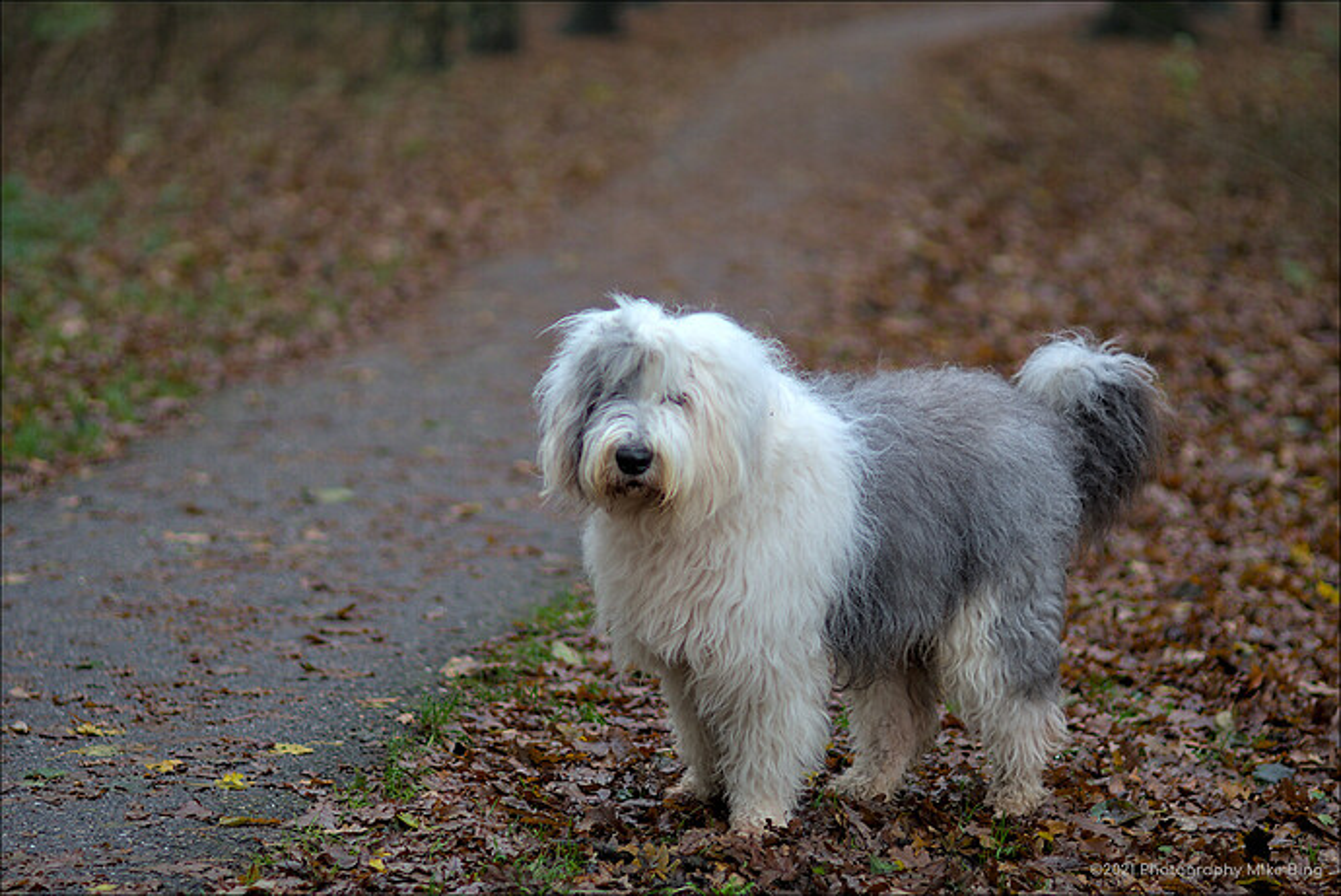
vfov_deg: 10.8
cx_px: 670
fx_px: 4752
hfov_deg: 16.1
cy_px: 448
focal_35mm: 128
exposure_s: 1/160
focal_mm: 85
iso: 200
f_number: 1.6
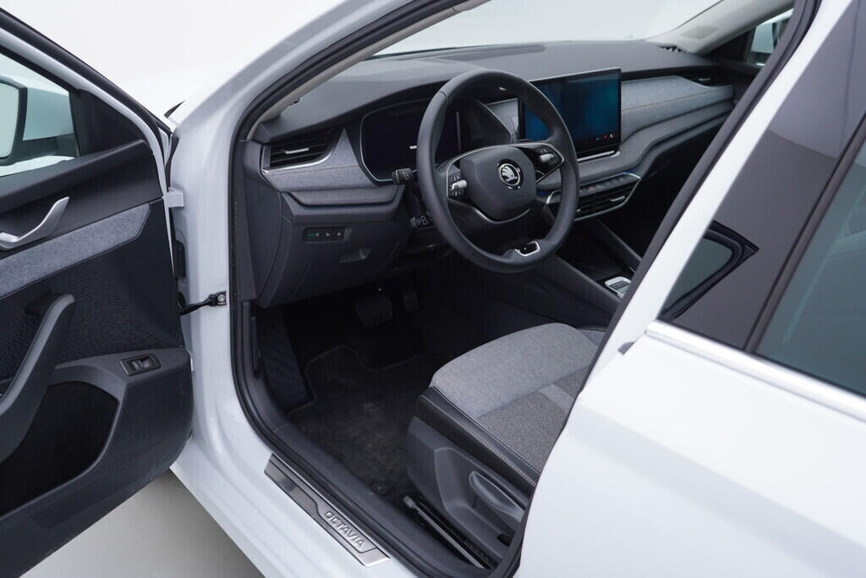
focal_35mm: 36
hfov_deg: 53.1
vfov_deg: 36.9
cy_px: 289
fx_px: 866
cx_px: 433
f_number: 3.5
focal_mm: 24
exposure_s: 1/60
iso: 125
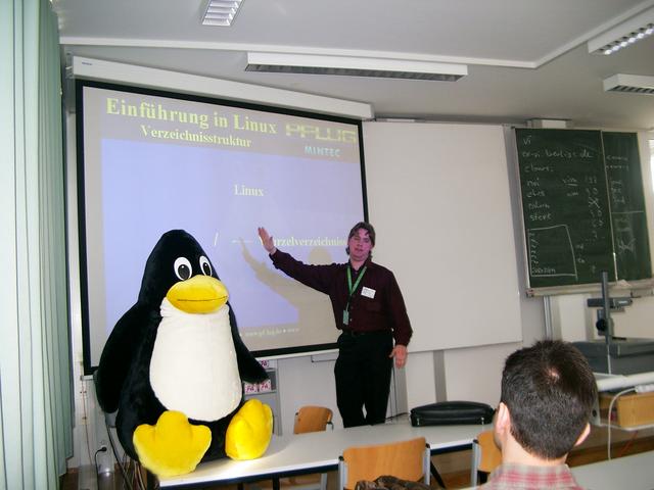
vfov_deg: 38.7
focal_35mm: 37
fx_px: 699
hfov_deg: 50.1
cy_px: 245
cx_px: 327
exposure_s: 1/60
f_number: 2.6
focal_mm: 7.6
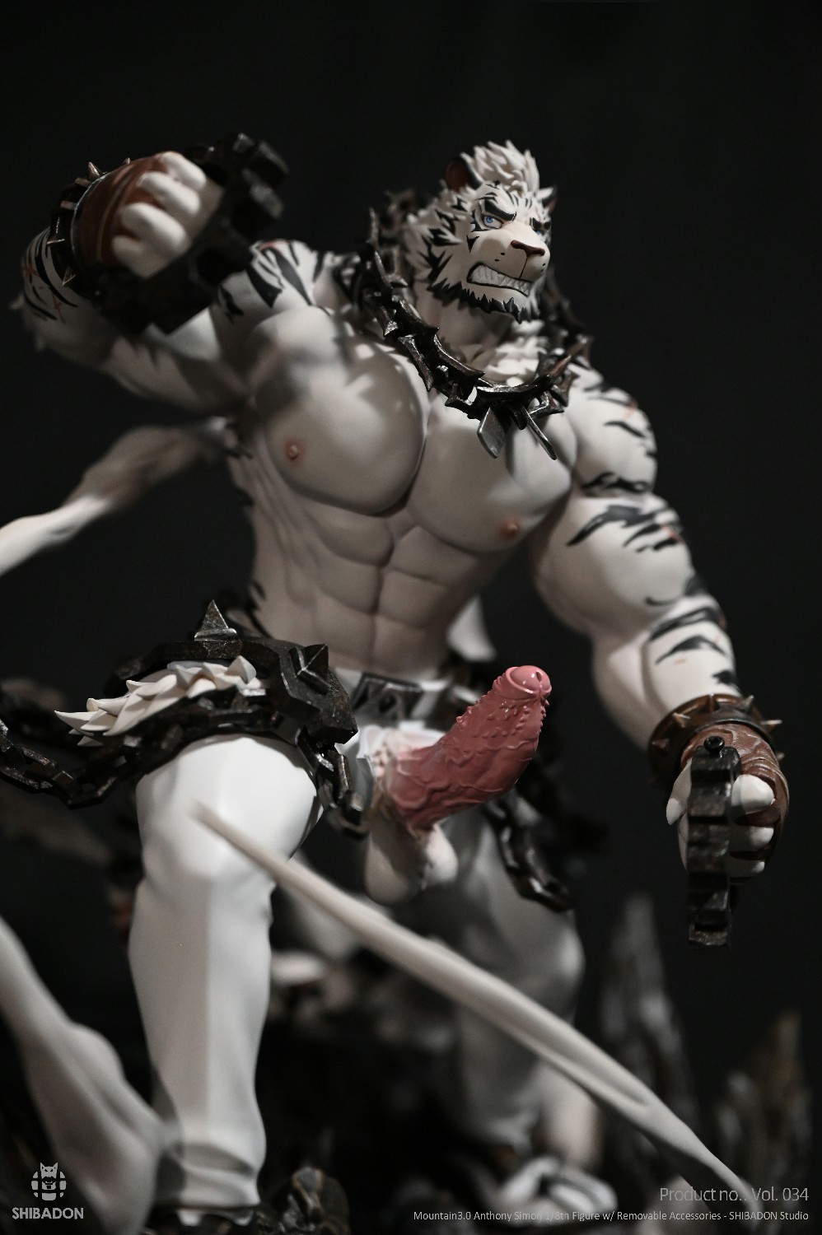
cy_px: 618
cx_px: 411
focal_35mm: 70
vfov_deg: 28.9
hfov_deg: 19.4
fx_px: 2401
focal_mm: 70
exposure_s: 1/80
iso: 4500
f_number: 2.8
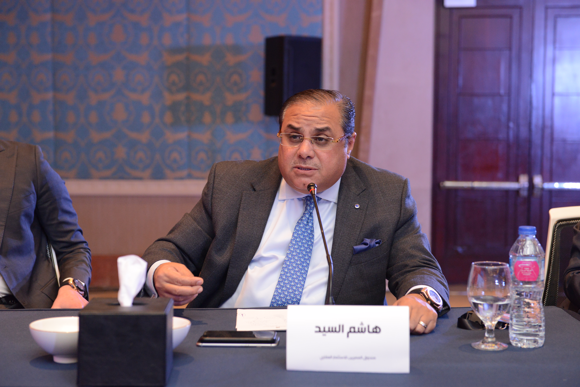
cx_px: 290
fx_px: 967
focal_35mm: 60
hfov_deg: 33.4
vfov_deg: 22.6
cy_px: 194
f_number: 4
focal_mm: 60
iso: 2500
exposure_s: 1/125
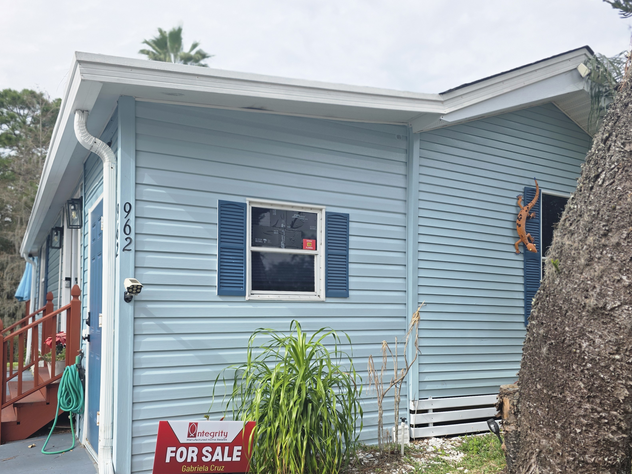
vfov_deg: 47.8
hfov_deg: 61.6
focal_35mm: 29
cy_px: 295
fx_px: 529
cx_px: 294
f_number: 1.7
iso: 80
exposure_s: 1/3474
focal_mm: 6.3
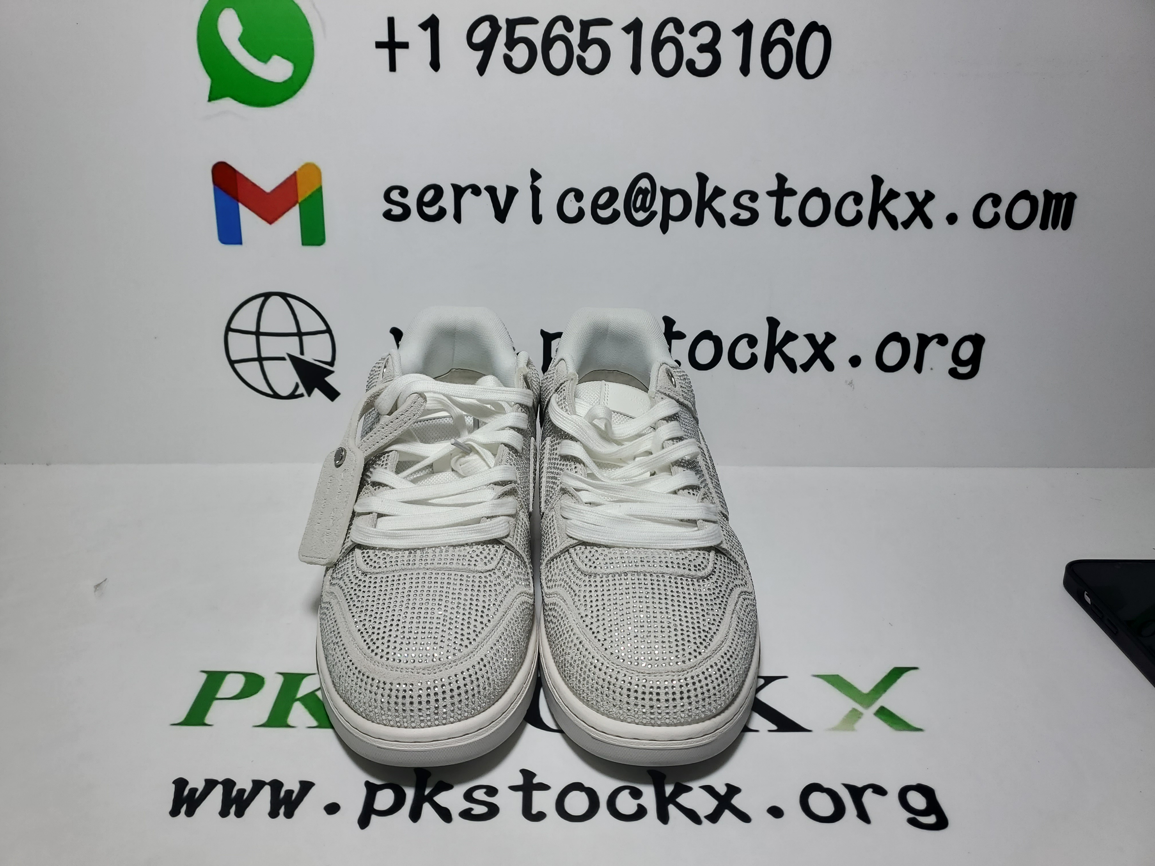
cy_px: 433
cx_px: 578
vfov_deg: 53.1
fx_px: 868
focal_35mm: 26
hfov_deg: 67.3
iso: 50
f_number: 2.4
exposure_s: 1/873
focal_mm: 4.3
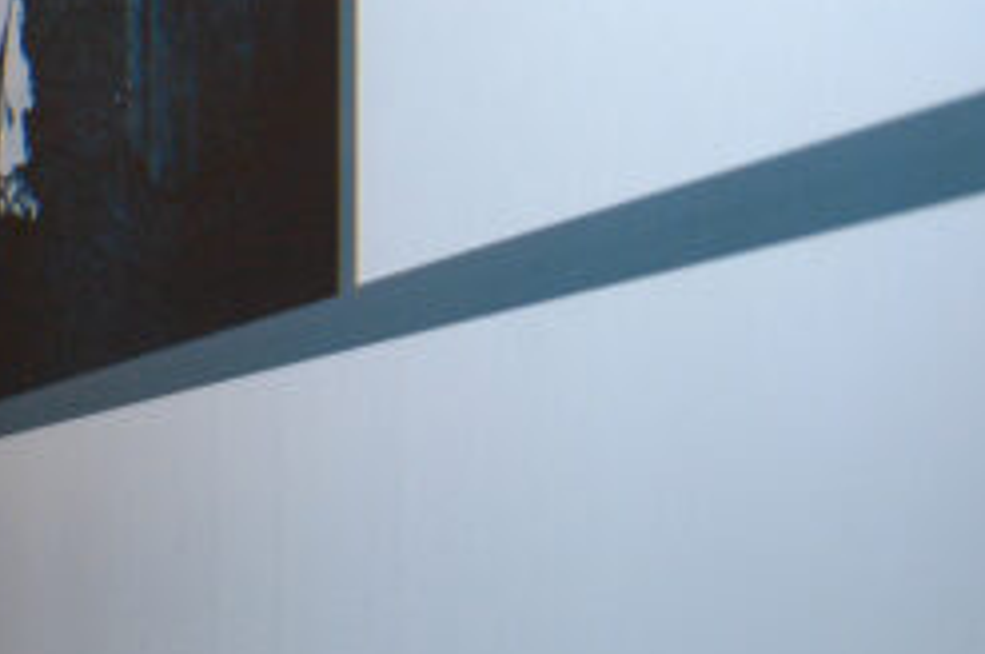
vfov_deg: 12.0
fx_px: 3060
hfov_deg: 15.0
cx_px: -977
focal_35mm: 112
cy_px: 764
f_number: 5.6
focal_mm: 18
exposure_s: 1/50
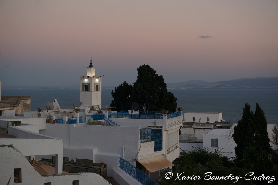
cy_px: 92
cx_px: 139
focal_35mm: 75
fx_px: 579
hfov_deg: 27.0
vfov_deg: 18.1
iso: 400
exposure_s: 1/80
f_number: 6.3
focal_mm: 50
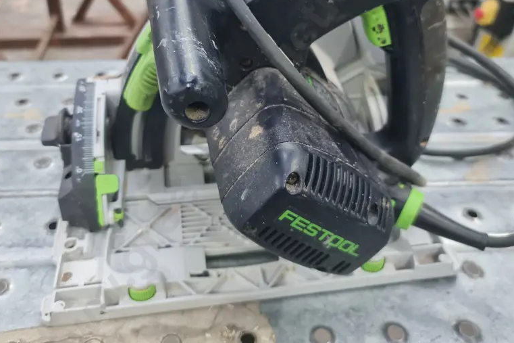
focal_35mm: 35
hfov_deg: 54.4
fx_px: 500
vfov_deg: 37.2
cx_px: 256
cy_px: 99
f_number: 1.8
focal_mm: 7
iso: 320
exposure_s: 1/100
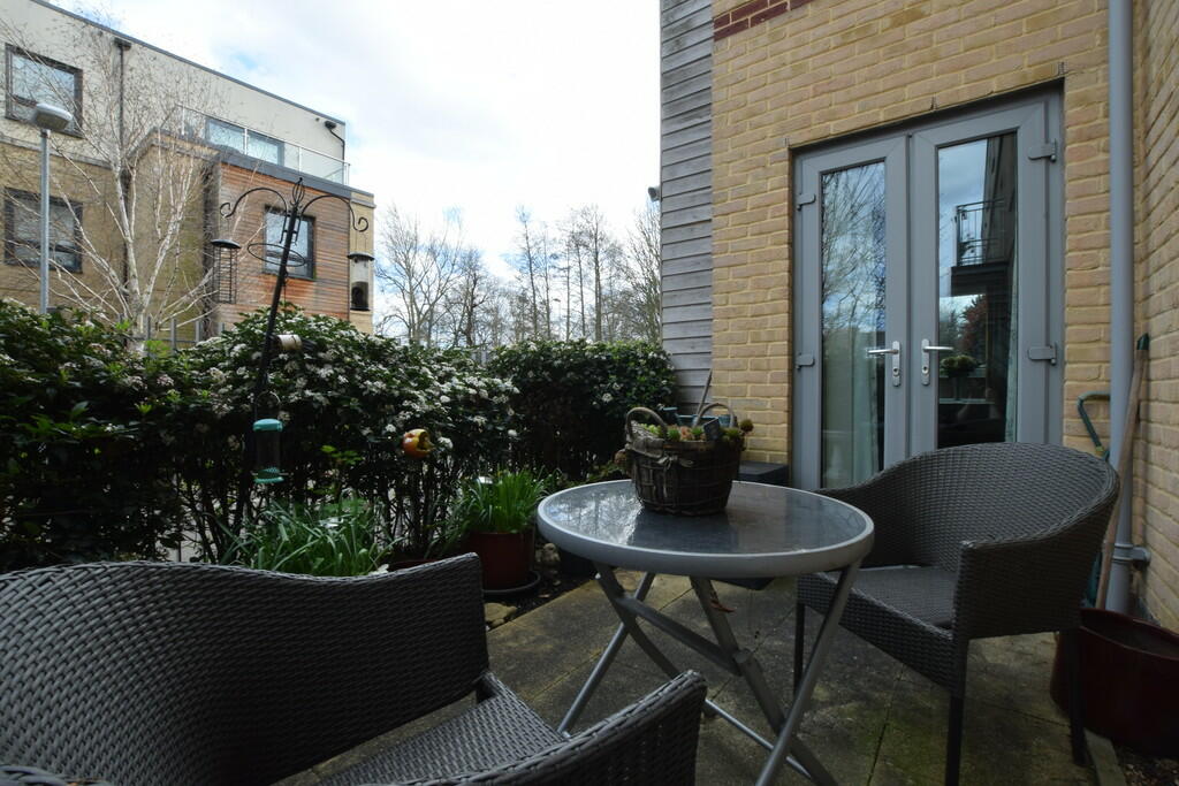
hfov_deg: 100.4
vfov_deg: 77.3
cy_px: 393
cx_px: 590
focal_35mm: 15
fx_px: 491
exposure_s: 1/25
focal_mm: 10
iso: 320
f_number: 16
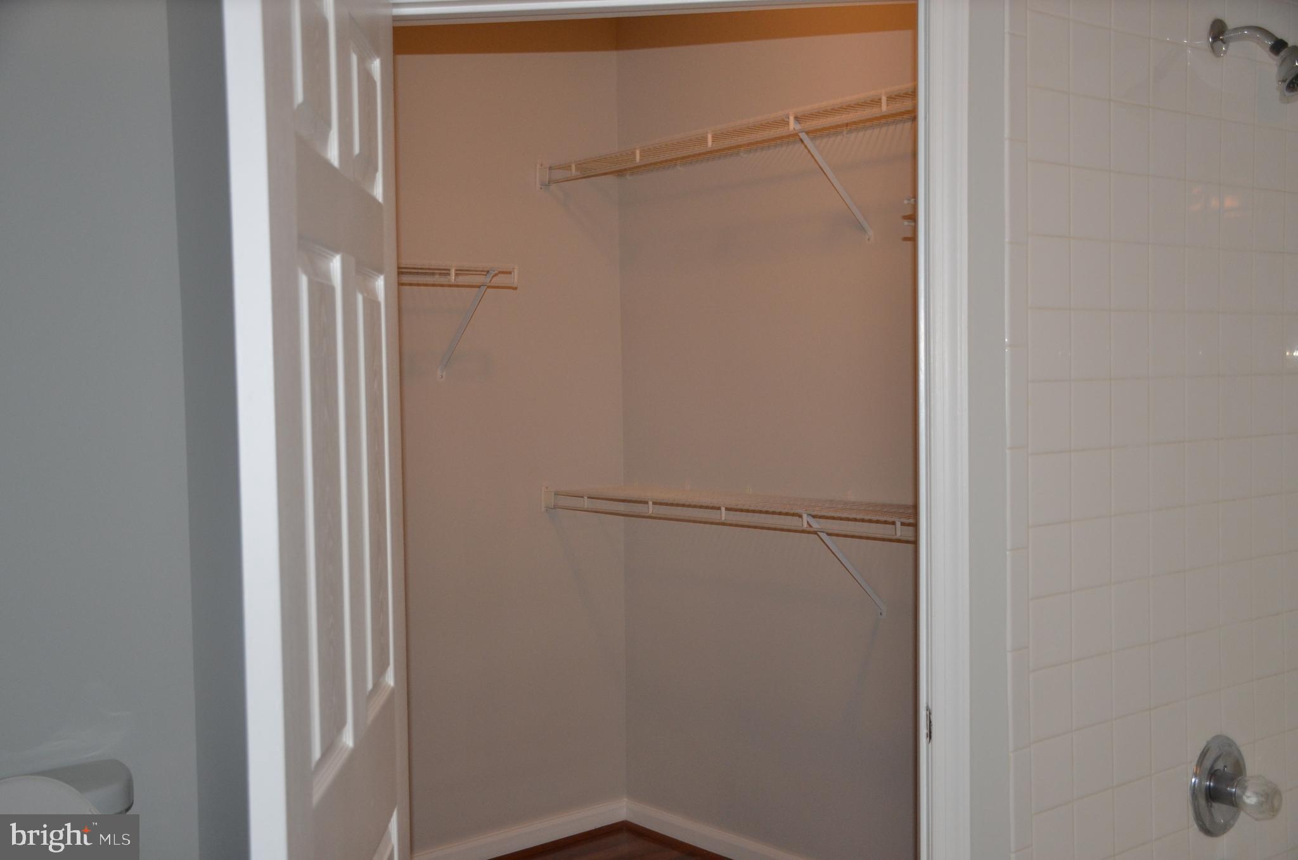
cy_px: 430
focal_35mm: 39
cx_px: 649
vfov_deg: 34.1
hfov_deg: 49.6
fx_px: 1403
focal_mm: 26
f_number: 3.8
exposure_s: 1/60
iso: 800
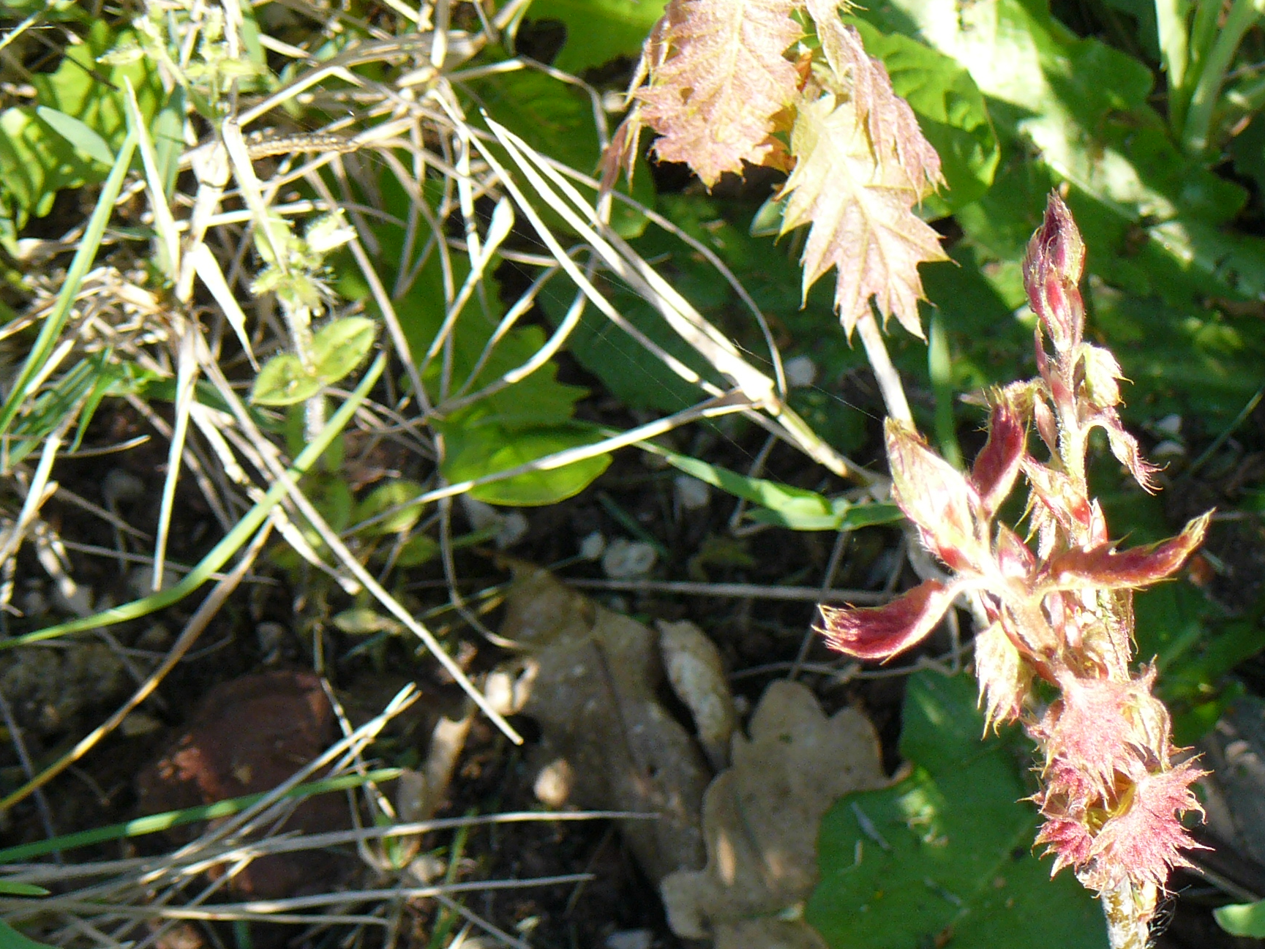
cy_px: 485
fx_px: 8442
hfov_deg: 8.6
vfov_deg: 6.4
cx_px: 941
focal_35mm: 231
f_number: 4
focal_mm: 21.6
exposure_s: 1/125
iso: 100
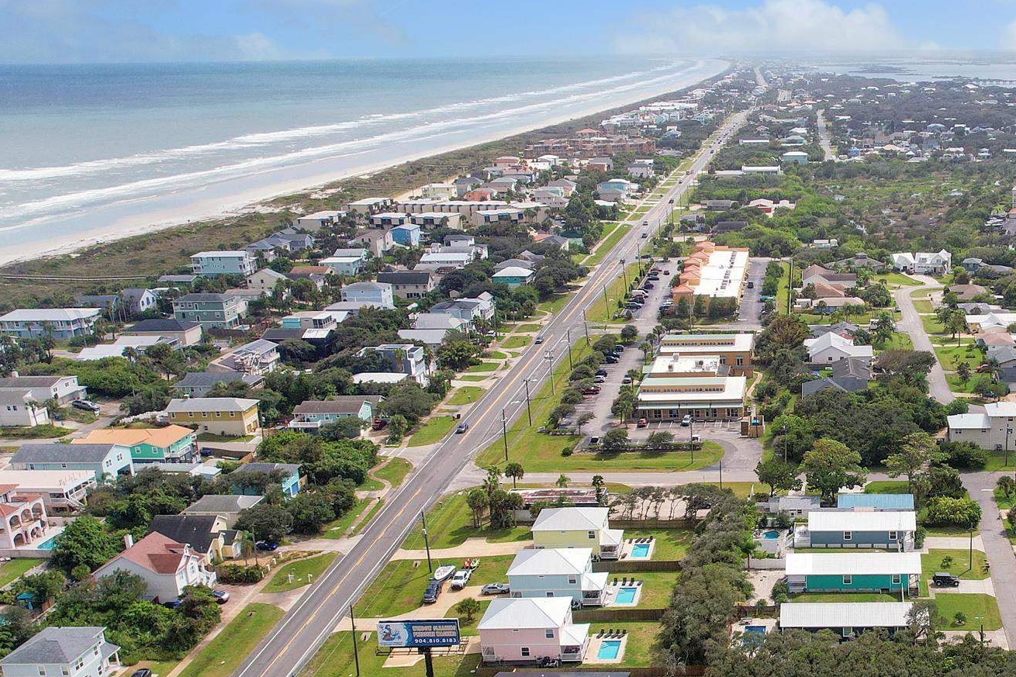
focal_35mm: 42
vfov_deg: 31.7
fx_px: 1185
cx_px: 831
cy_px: 426
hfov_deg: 43.9
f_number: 2.8
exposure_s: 1/4000
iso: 150
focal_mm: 8.38
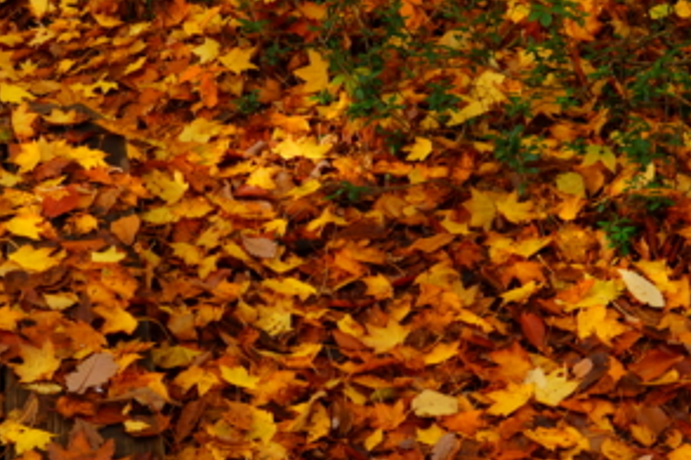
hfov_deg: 24.8
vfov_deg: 16.4
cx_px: 330
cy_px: 431
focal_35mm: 82
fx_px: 1573
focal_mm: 20
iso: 100
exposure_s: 1/100
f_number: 5
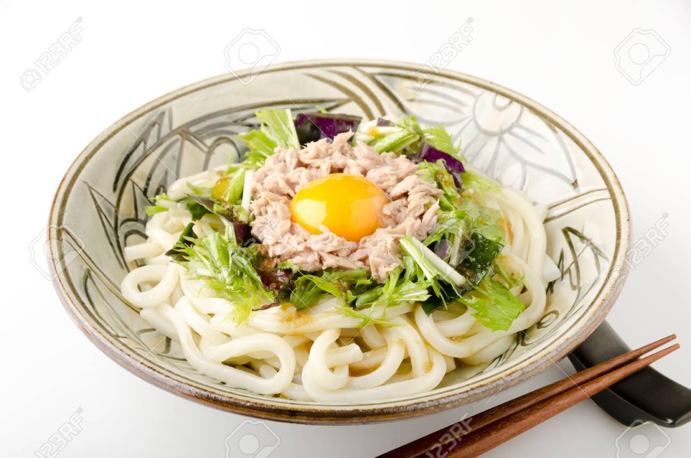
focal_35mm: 105
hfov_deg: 19.5
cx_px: 346
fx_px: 2011
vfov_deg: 13.0
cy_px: 229
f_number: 11
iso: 100
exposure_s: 1/125
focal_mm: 70
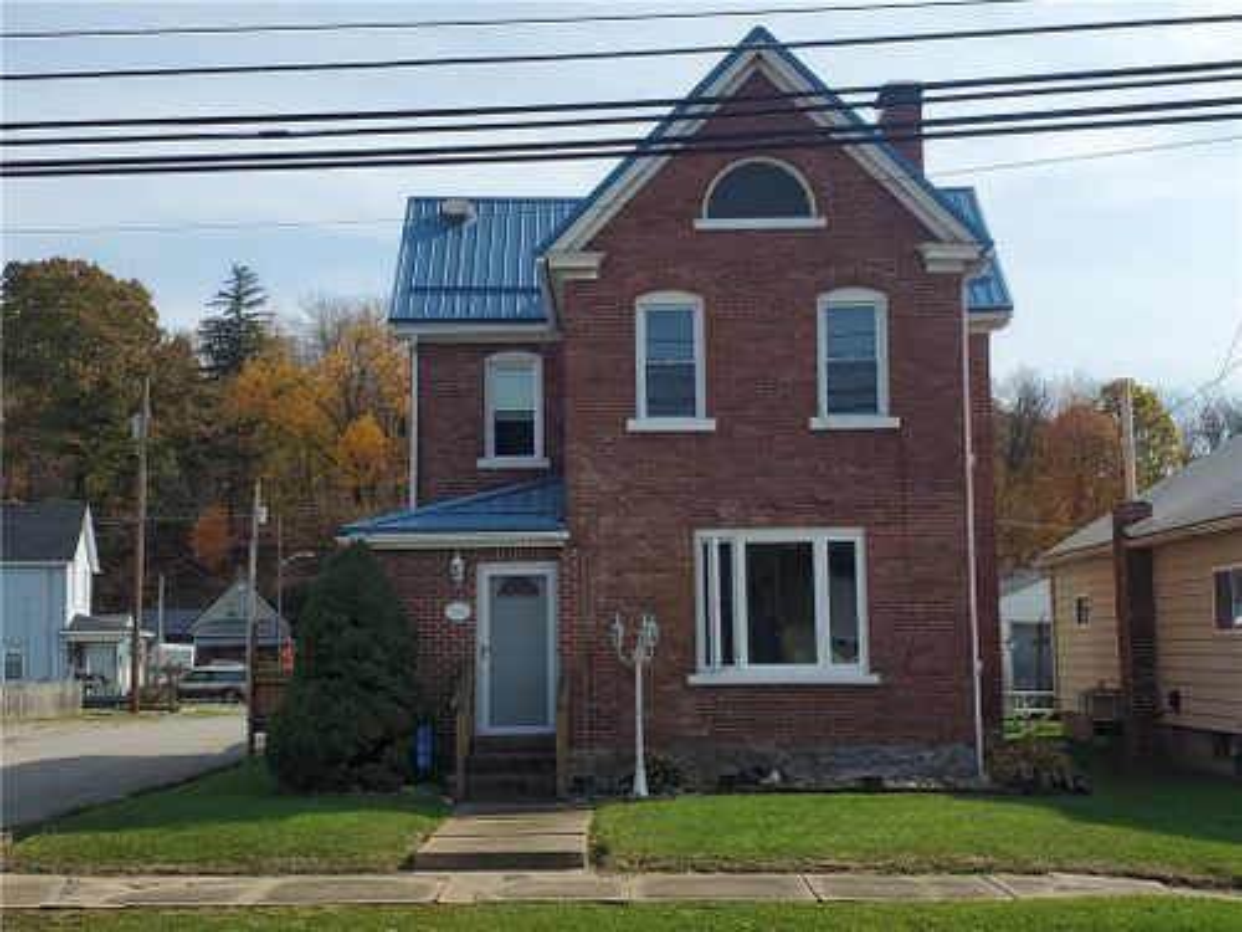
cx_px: 621
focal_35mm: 26
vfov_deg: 53.1
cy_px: 466
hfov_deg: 67.3
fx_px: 933
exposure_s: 1/1632
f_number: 2.4
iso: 50
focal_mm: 4.3
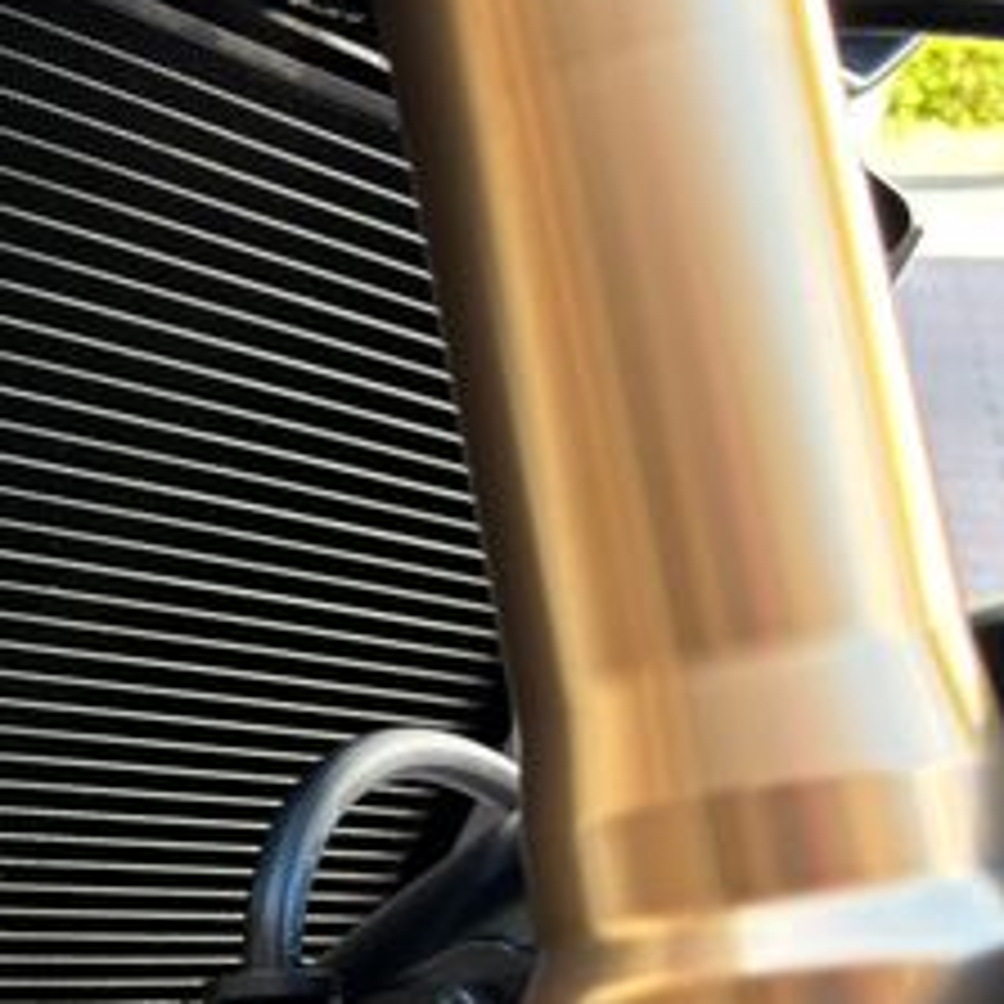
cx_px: -432
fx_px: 2166
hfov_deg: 22.3
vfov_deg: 25.6
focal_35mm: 66
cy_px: 806
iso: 125
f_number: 1.6
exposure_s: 1/120
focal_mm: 5.96
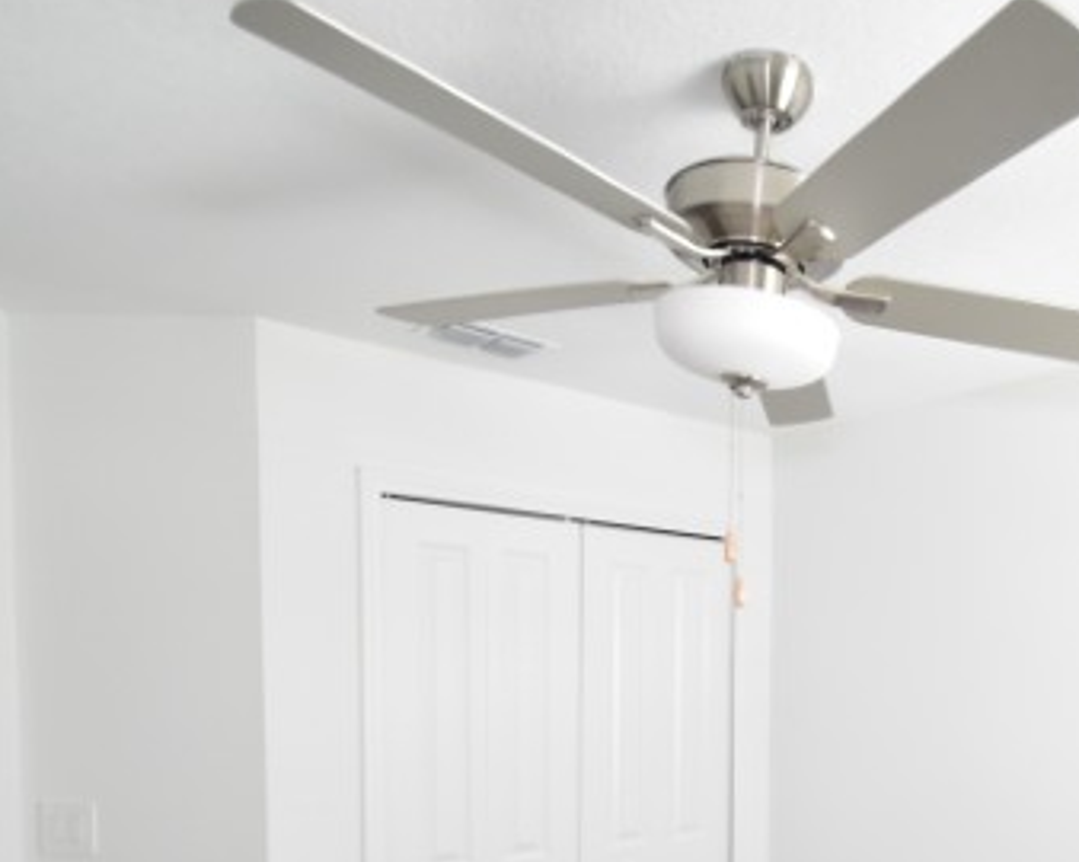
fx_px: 957
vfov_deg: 45.4
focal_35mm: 30
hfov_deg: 54.5
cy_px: 718
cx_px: 872
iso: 800
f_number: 3.5
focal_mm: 10
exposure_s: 1/45
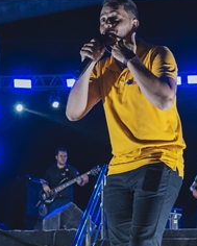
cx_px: 140
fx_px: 772
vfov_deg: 17.9
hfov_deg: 14.5
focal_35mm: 106
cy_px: 44
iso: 2500
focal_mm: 24
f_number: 2.8
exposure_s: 1/320
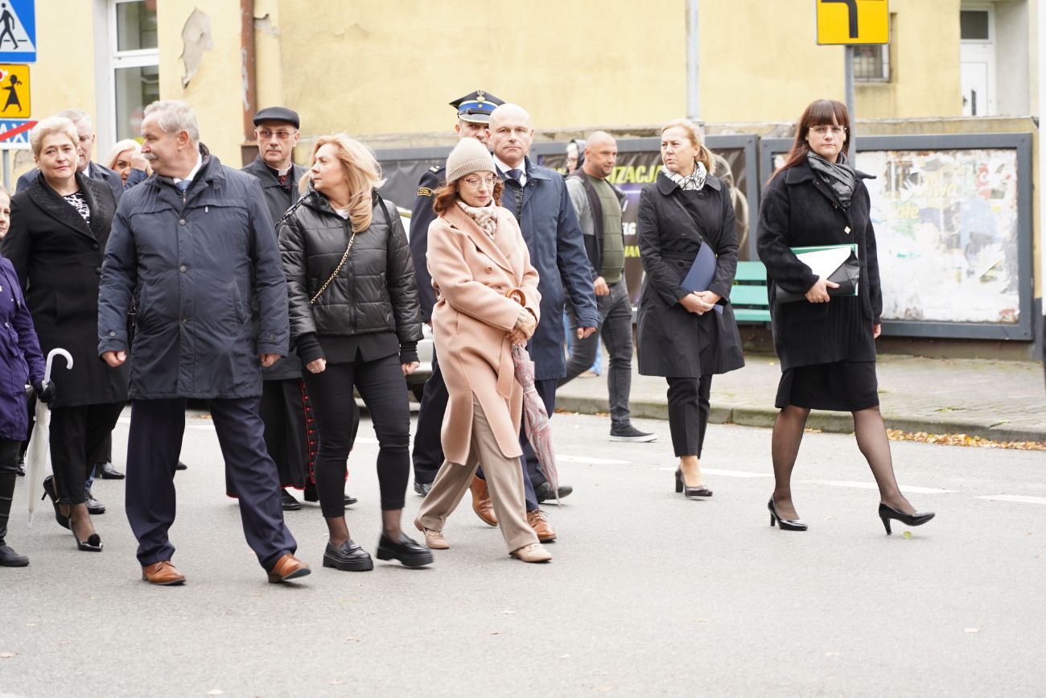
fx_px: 3051
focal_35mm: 105
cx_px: 523
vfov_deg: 13.0
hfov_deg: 19.5
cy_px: 349
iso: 250
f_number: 4
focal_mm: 105
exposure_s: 1/100
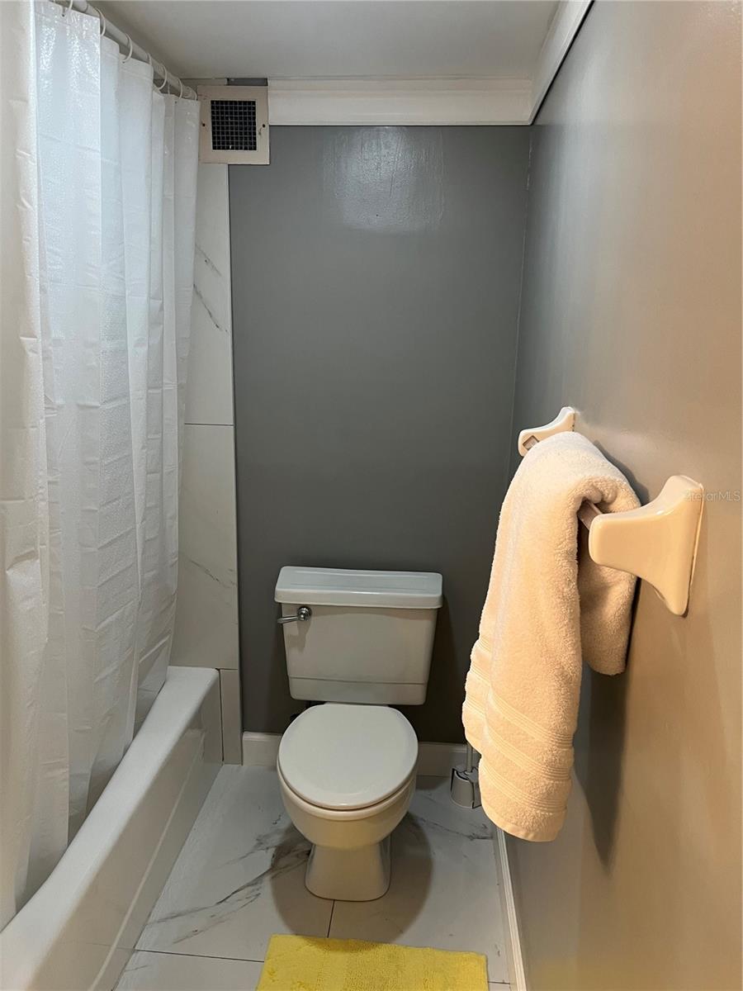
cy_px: 496
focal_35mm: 26
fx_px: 744
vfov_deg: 67.3
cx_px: 372
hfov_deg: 53.1
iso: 160
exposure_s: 1/60
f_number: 1.6
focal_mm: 5.1
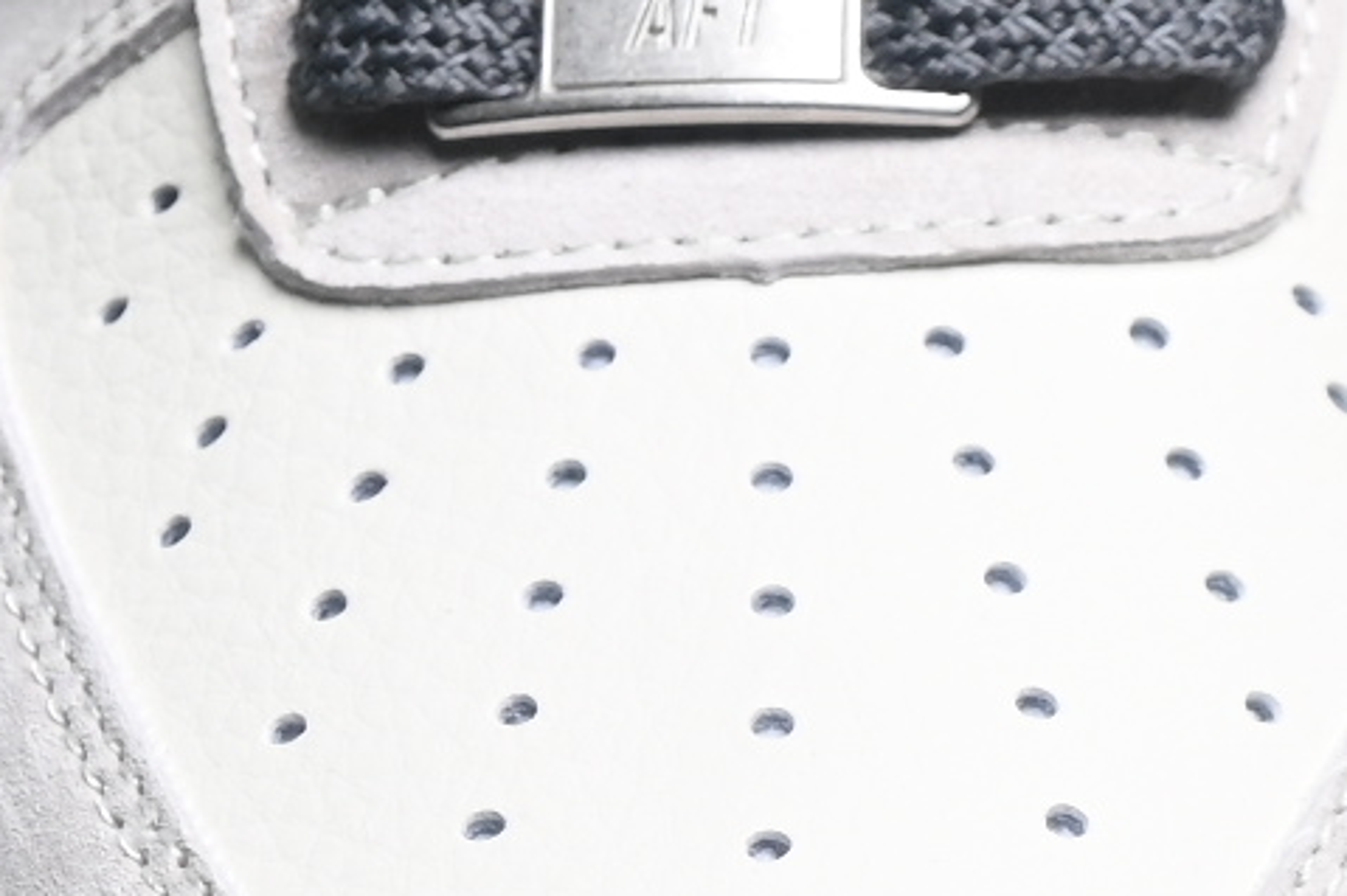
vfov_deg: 3.2
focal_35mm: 436
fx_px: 16307
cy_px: 303
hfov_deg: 4.7
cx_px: 1670
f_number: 6.3
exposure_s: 1/60
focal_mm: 50
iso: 160
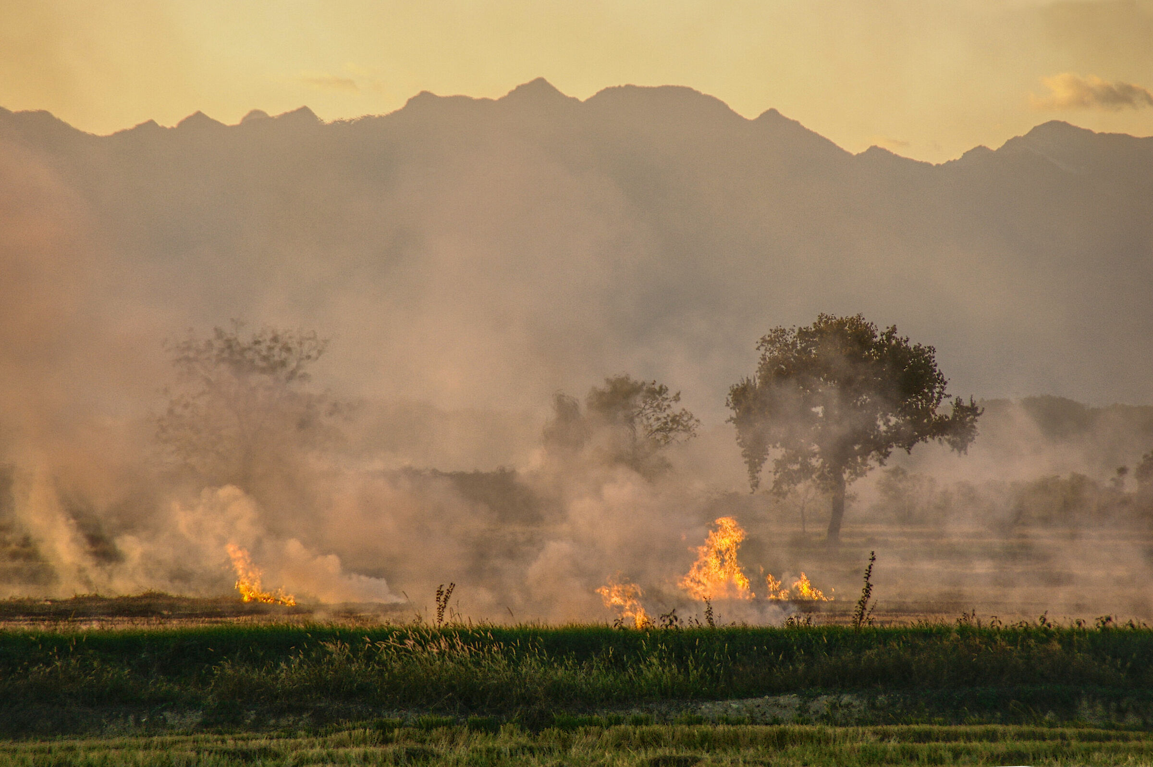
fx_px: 9600
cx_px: 576
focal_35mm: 300
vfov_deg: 4.6
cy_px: 384
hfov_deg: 6.9
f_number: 6.3
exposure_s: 1/250
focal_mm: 200
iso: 400
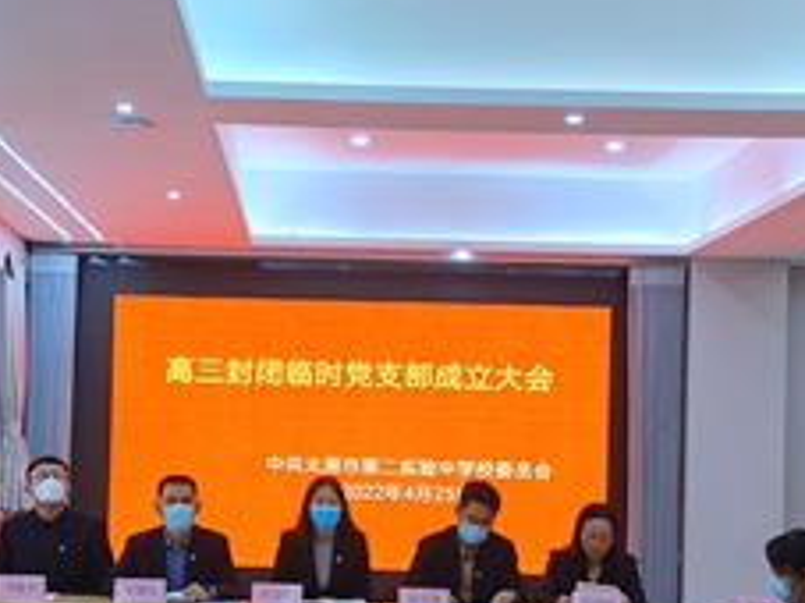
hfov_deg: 28.9
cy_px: 419
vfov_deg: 21.8
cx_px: 309
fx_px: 1557
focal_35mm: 67
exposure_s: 1/100
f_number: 1.9
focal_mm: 6.67
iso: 50
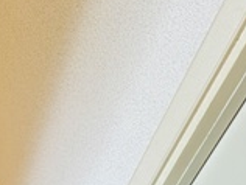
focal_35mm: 62
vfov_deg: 23.2
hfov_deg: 23.9
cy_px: 27
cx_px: -132
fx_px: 441
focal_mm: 2.22
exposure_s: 1/60
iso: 320
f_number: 2.2
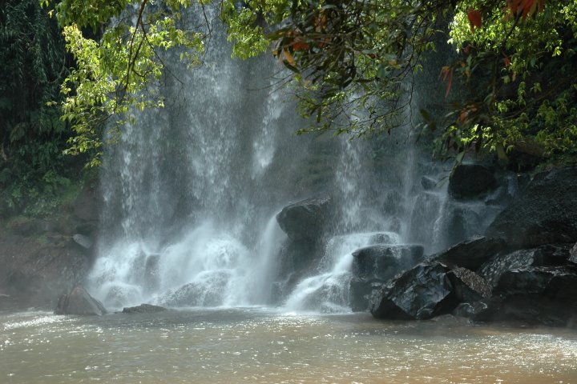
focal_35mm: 60
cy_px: 192
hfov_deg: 33.4
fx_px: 962
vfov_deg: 22.6
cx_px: 288
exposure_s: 1/160
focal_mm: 40
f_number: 6.3
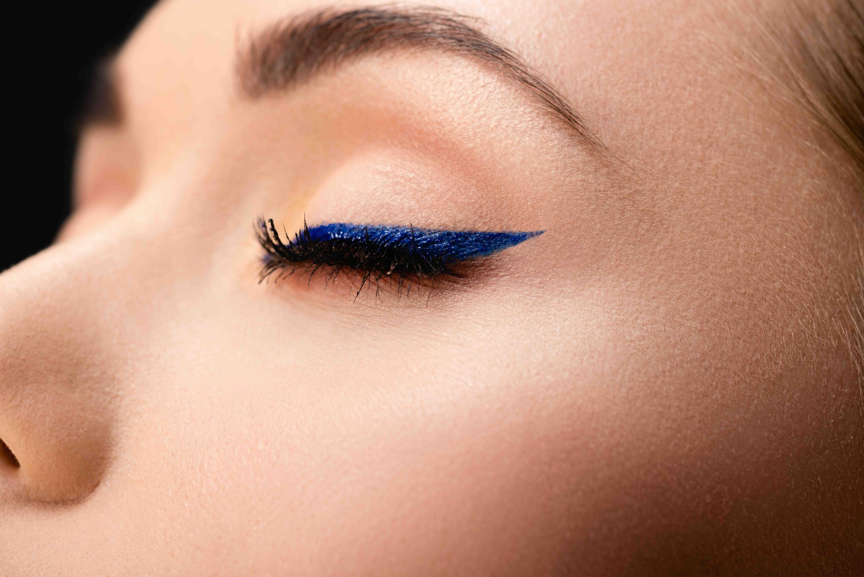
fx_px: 2521
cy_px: 288
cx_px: 432
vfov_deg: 13.1
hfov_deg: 19.4
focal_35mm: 105
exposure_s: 1/200
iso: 100
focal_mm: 105
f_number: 10
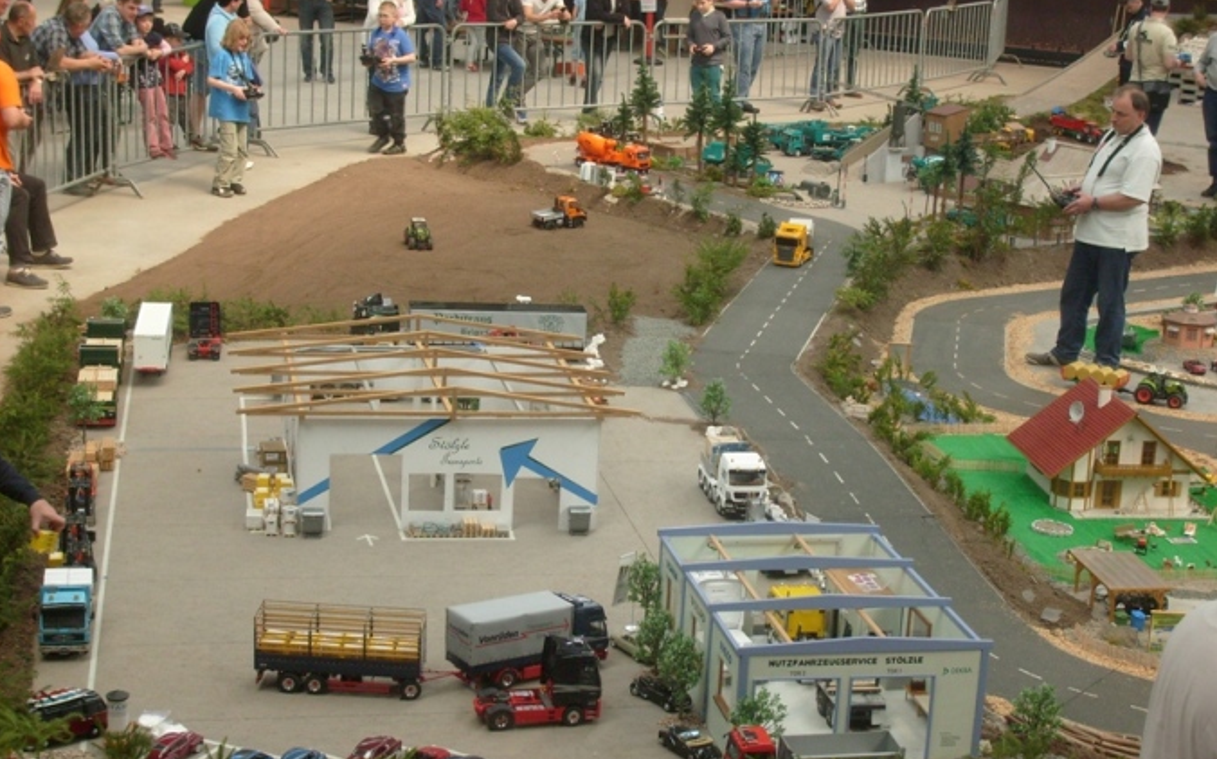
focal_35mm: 65
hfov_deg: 31.5
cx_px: 608
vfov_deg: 20.0
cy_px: 396
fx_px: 2155
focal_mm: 10.3
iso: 80
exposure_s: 1/90
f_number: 3.6
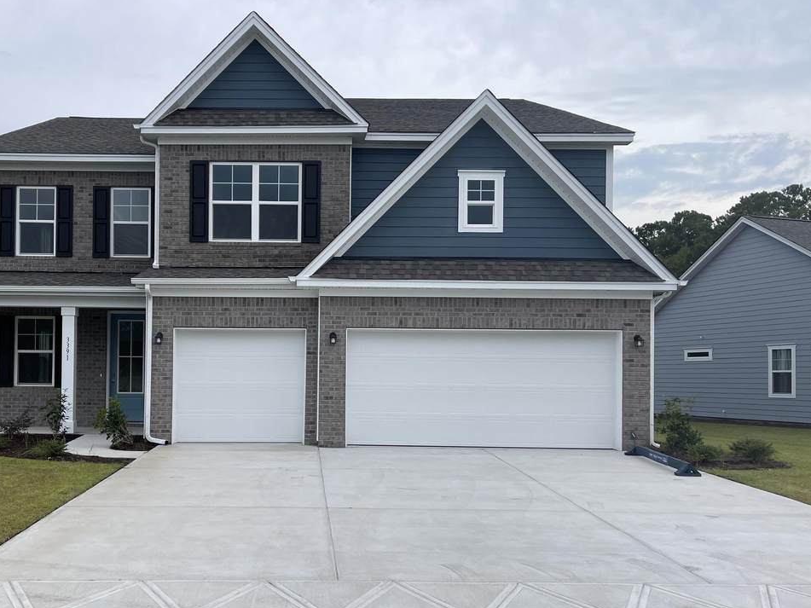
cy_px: 365
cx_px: 298
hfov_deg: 52.0
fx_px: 820
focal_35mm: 35
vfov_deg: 40.5
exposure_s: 1/2049
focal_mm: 5.1
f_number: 1.6
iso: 32
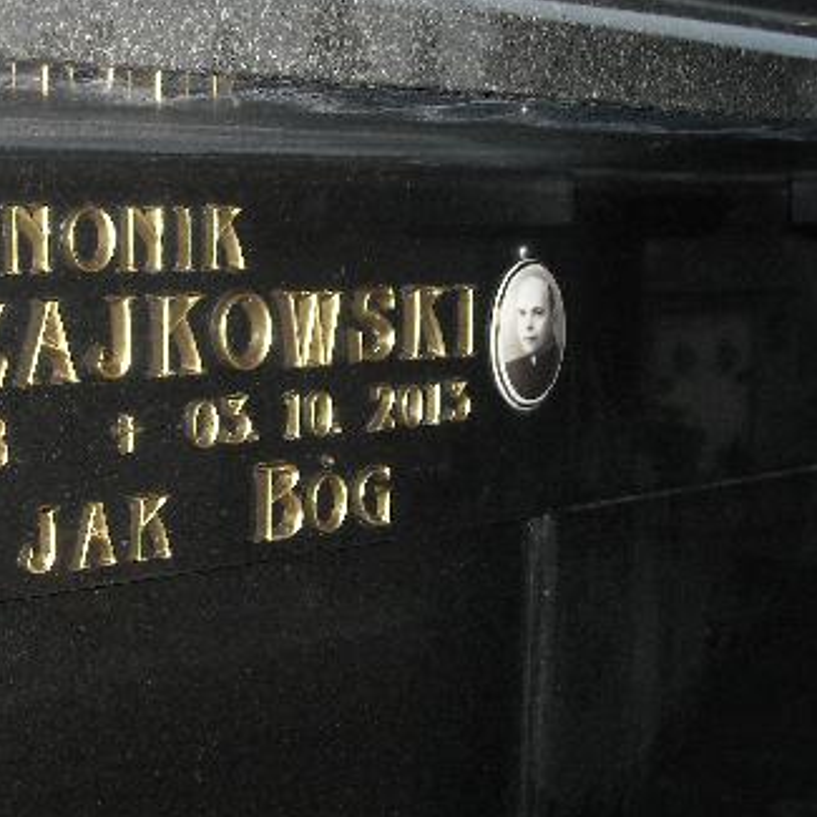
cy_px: 382
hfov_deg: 27.0
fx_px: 1629
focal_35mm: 61
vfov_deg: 28.2
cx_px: 58
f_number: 2.8
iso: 200
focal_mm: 5.7
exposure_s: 1/60
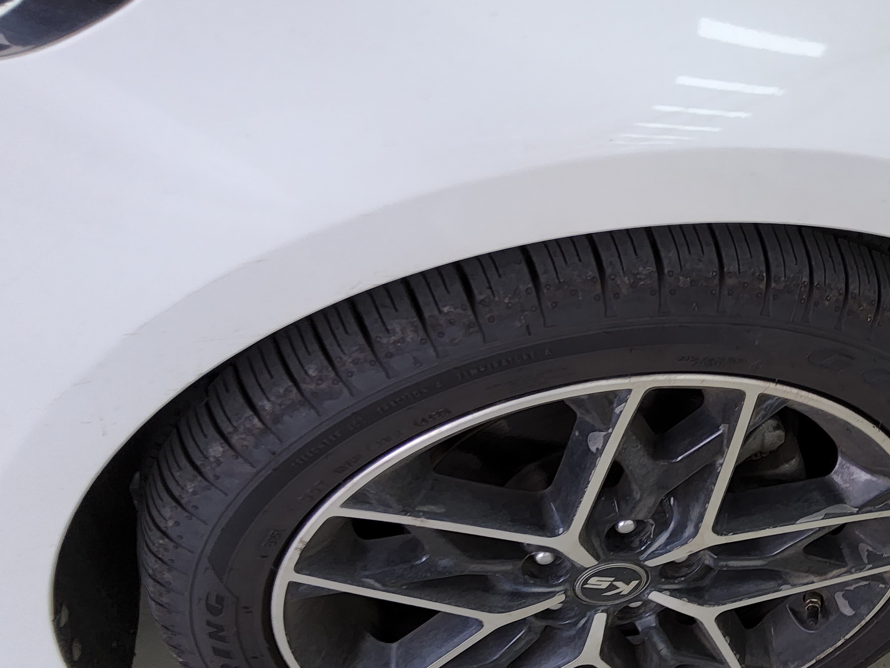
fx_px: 1183
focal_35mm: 46
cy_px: 444
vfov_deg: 31.3
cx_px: 700
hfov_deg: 39.7
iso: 50
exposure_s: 1/120
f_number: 2
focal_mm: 3.08
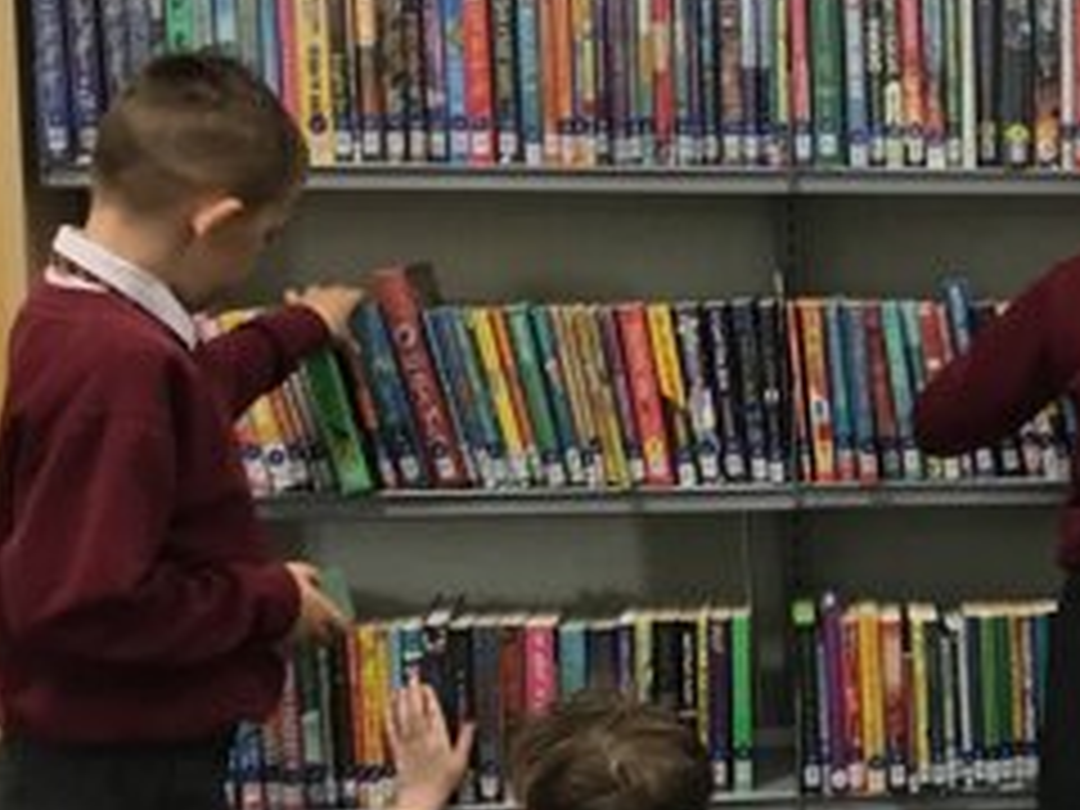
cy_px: 464
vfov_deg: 15.9
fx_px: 2902
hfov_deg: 19.5
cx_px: 1400
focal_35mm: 93
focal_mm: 3.3
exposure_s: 1/33
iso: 80
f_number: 2.4
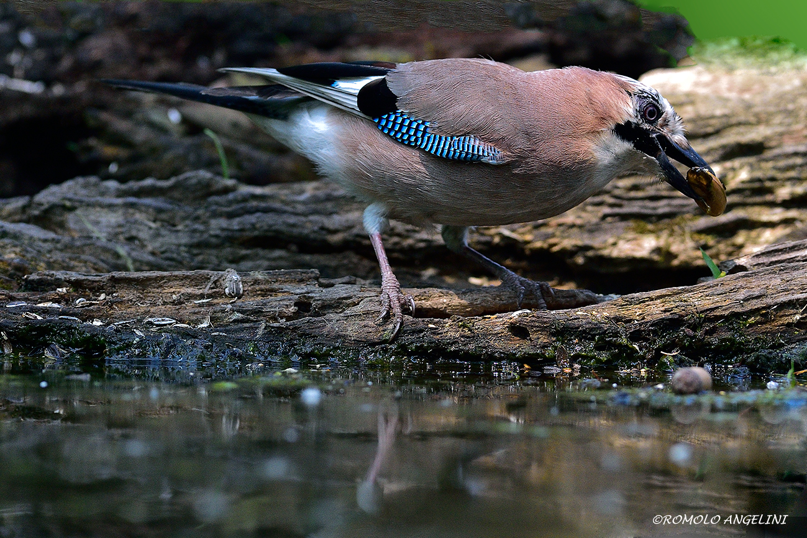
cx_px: 404
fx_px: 6724
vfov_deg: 4.6
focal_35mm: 300
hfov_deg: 6.9
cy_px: 269
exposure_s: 1/2000
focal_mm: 300
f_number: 4.5
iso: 2500
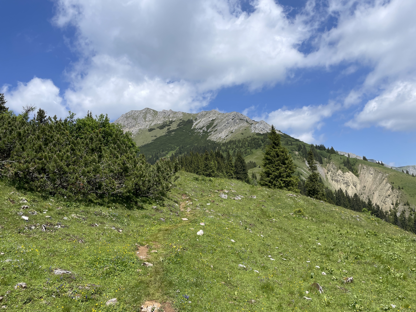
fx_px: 312
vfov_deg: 53.1
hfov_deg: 67.3
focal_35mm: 26
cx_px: 208
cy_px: 156
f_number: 1.6
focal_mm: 4.2
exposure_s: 1/4651
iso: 32
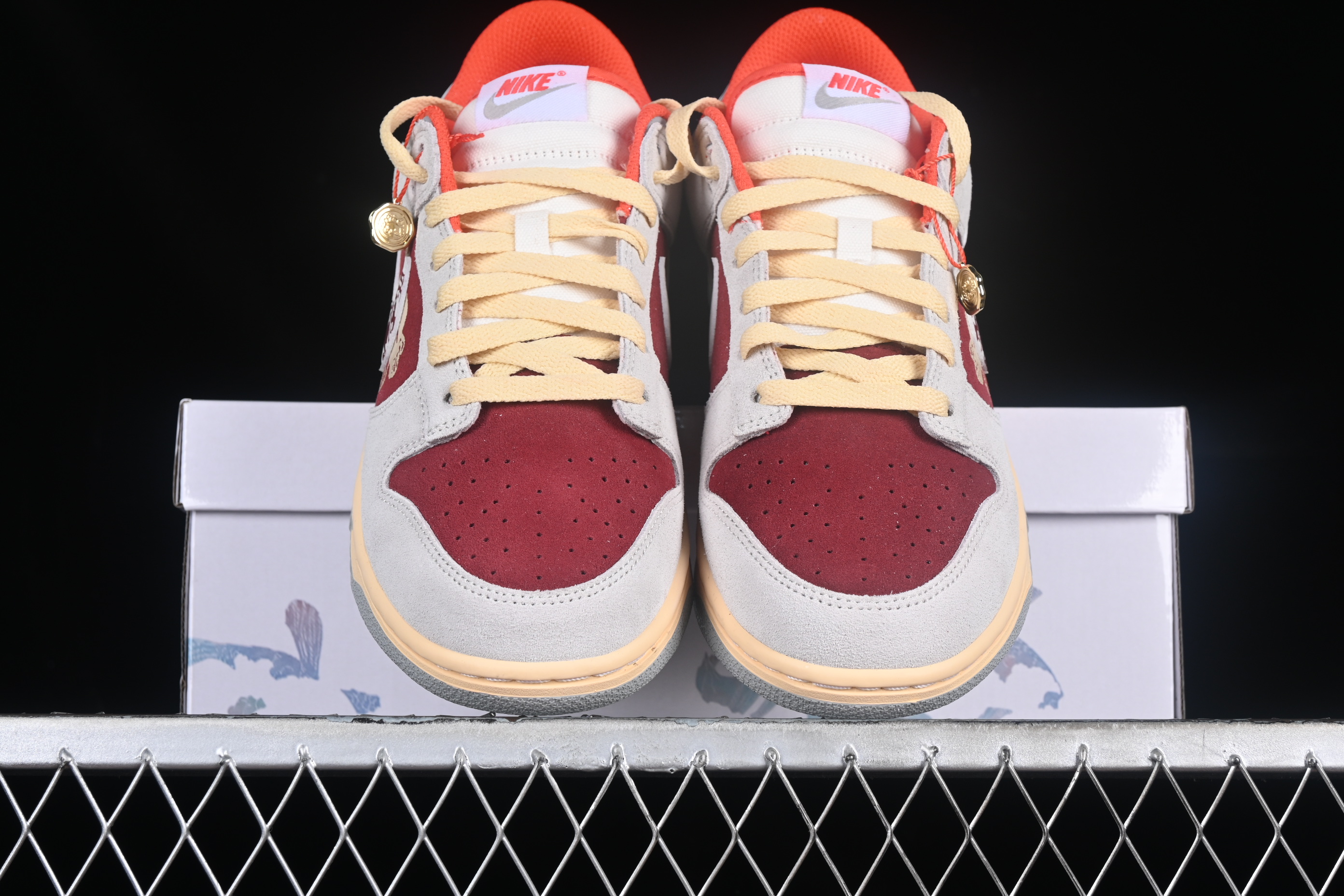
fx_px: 2800
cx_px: 672
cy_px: 448
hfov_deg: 27.0
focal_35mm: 75
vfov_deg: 18.2
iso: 160
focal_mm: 50
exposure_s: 1/80
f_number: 8
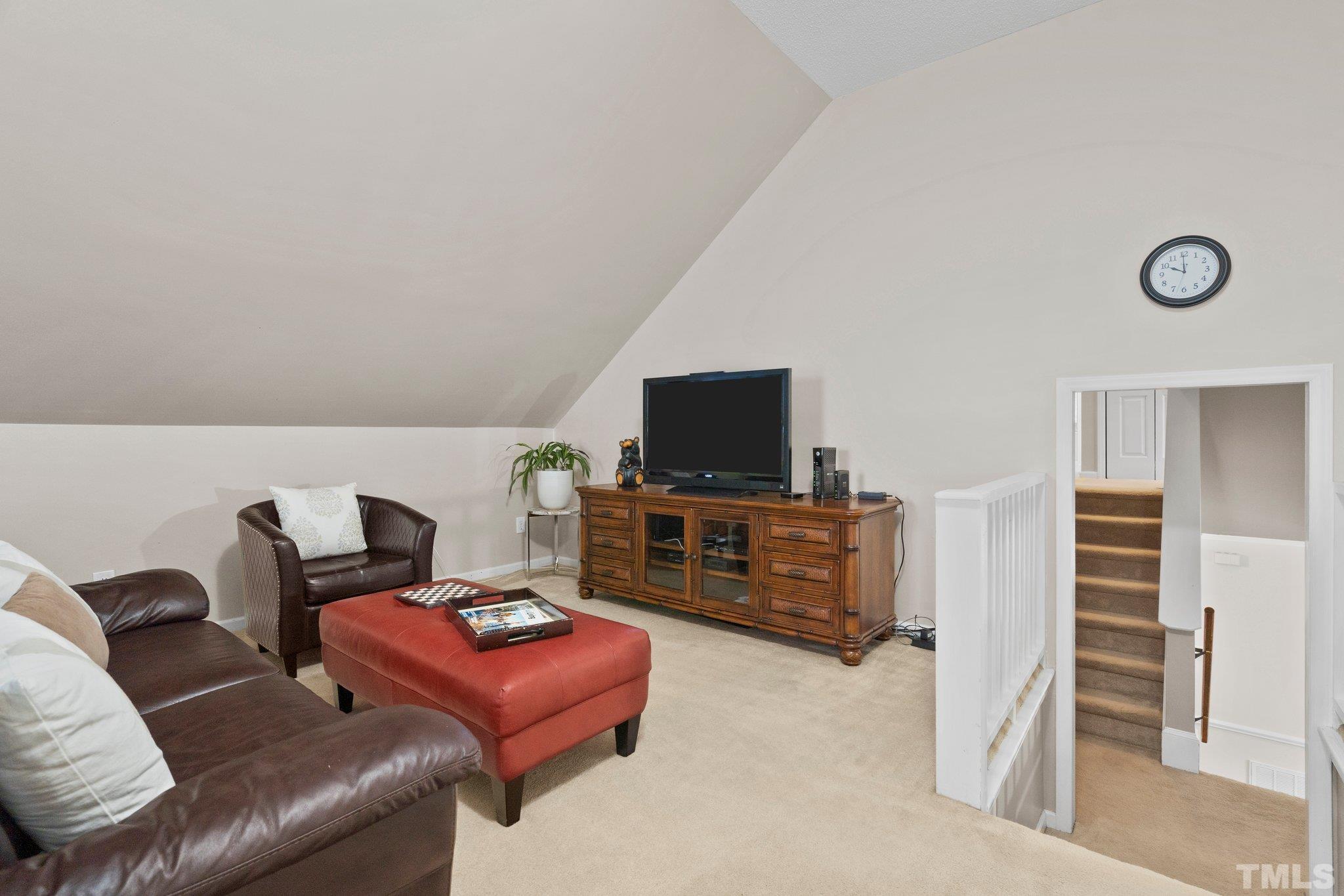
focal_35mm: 16
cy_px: 448
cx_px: 672
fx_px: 597
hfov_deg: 96.7
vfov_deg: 73.7
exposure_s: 1
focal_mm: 16
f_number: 8
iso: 400
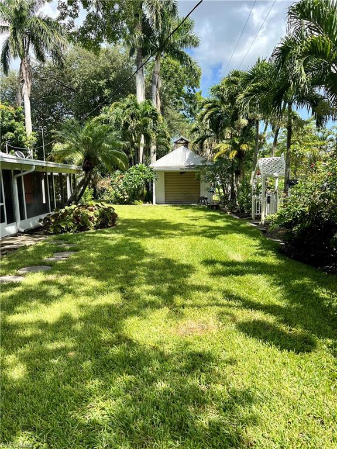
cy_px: 224
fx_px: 337
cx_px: 168
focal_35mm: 26
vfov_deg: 67.3
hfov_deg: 53.1
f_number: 1.5
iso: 50
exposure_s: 1/1645
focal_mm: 5.7
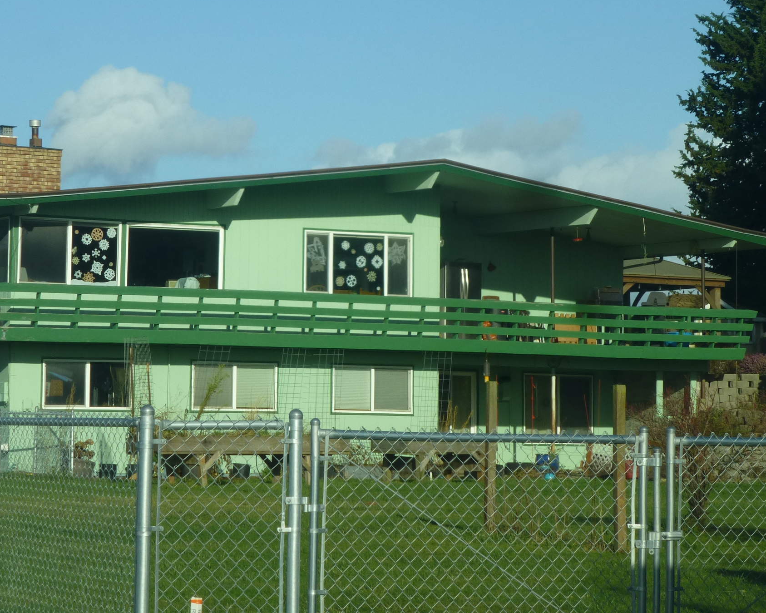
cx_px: 313
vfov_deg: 13.2
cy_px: 201
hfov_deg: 16.4
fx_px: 2653
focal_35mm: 117
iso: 100
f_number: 5.1
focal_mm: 14.2
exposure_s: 1/500
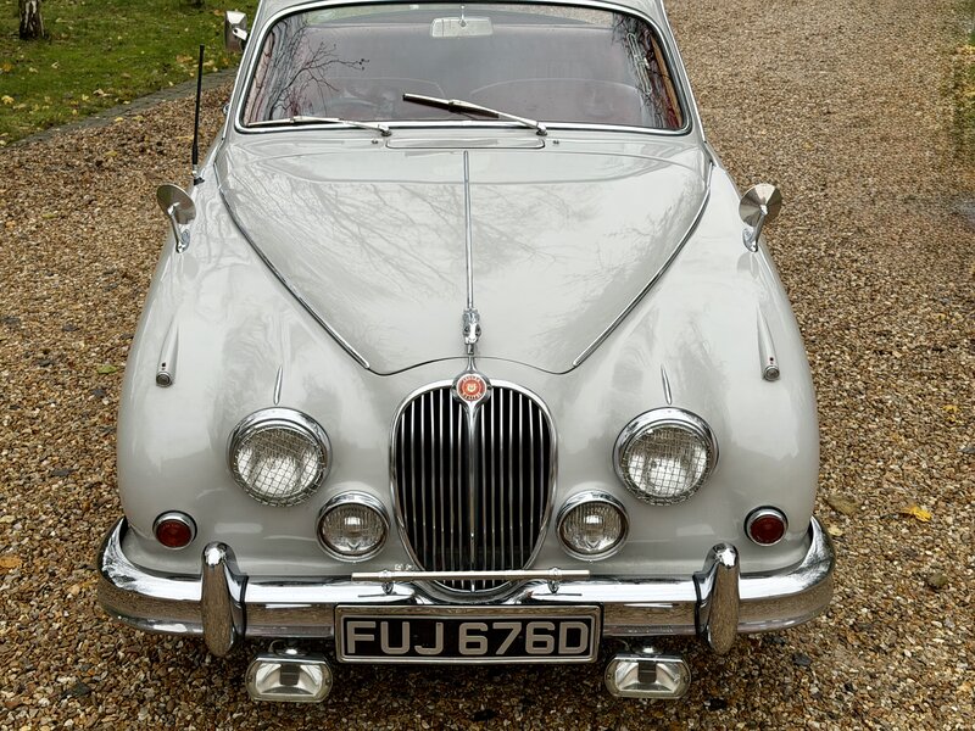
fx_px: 1352
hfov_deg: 39.7
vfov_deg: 30.3
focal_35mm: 48
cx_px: 488
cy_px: 366
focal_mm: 6.76
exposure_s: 1/297
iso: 64
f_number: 1.78
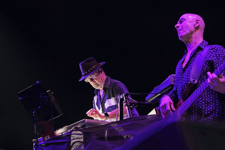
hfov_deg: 23.9
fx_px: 531
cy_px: 75
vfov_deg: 16.0
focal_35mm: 85
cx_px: 112
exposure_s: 1/250
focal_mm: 85
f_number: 3.5
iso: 1250
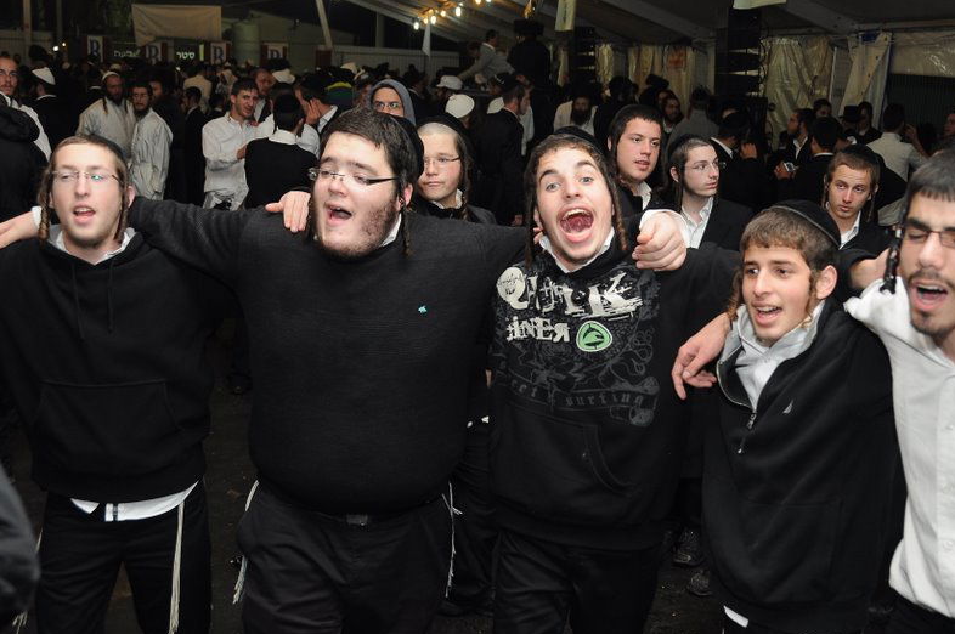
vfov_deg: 31.1
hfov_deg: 45.4
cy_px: 352
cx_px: 535
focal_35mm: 43
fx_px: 1139
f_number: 3.8
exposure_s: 1/200
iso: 400
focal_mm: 22
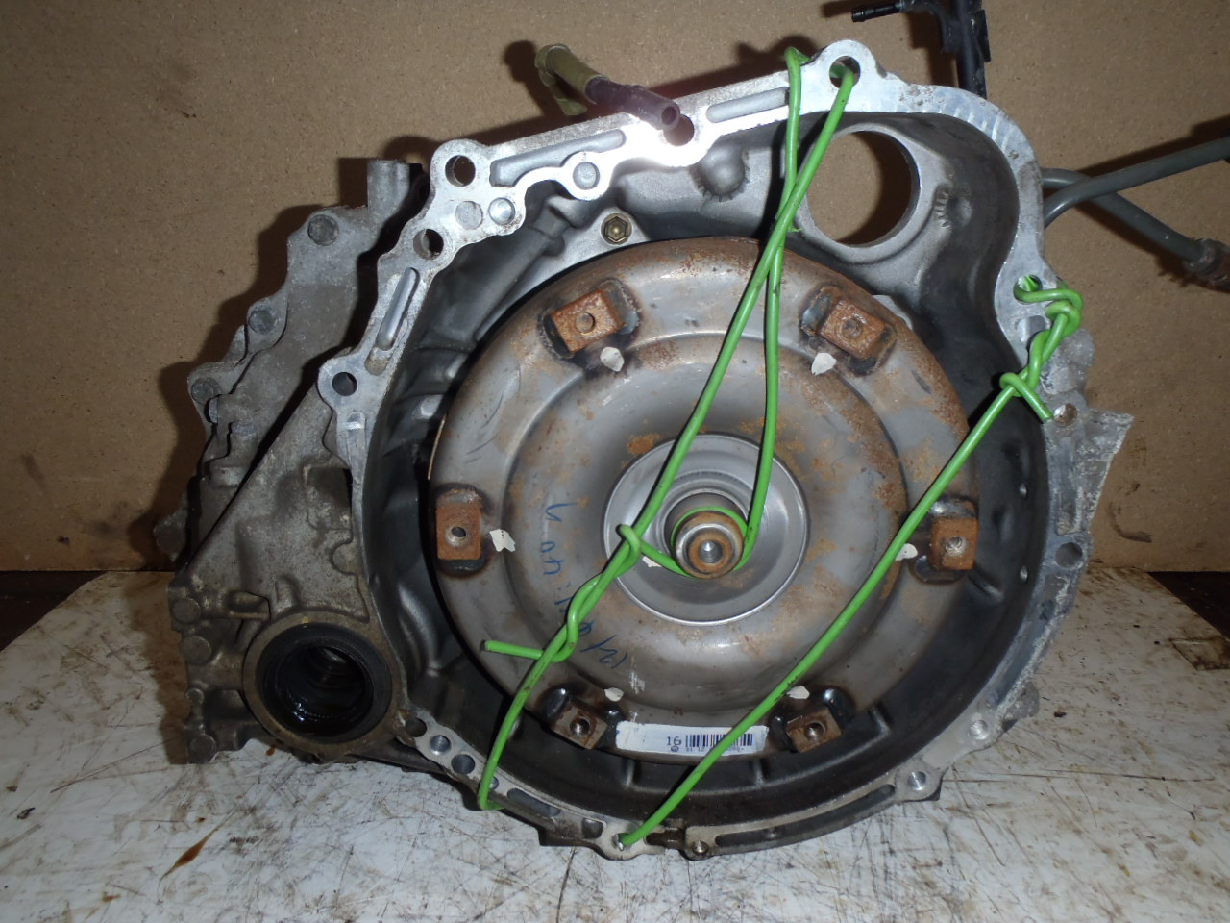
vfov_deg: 49.7
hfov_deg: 63.4
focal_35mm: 28
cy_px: 462
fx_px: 995
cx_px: 615
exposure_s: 1/30
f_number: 3.9
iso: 100
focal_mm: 5
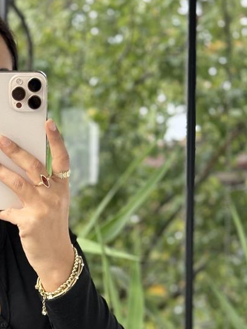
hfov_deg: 12.5
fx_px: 1114
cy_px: 354
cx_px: -21
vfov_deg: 16.4
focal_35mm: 117
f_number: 1.78
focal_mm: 6.76
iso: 80
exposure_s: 1/215
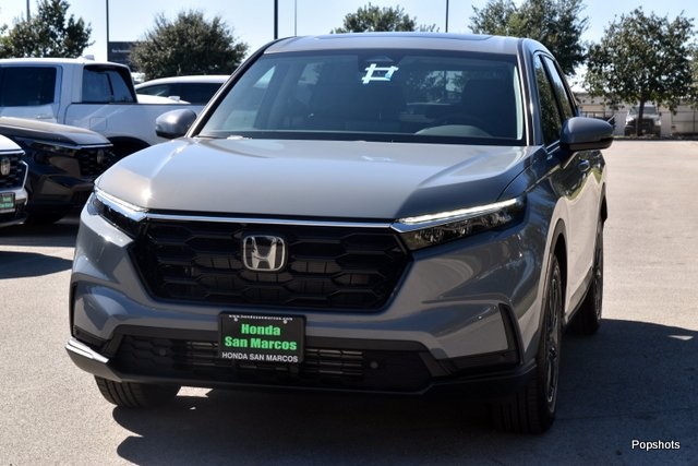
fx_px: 1454
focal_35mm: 75
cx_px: 349
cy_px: 233
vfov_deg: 18.2
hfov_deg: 27.0
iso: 200
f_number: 9
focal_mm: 50
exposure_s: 1/320
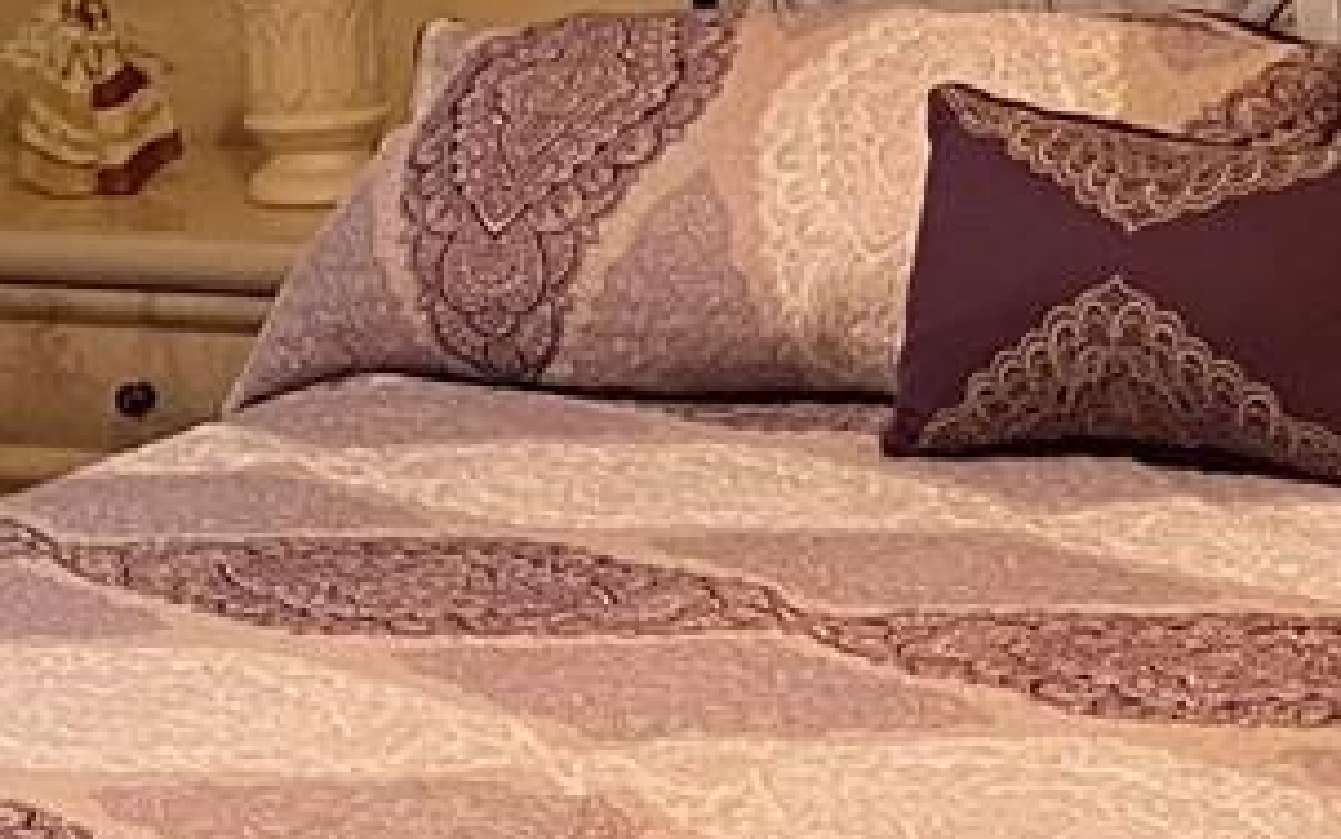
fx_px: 5338
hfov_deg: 14.3
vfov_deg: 9.0
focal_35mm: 146
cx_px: 564
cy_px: 160
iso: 200
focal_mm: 4.25
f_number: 1.8
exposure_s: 1/60
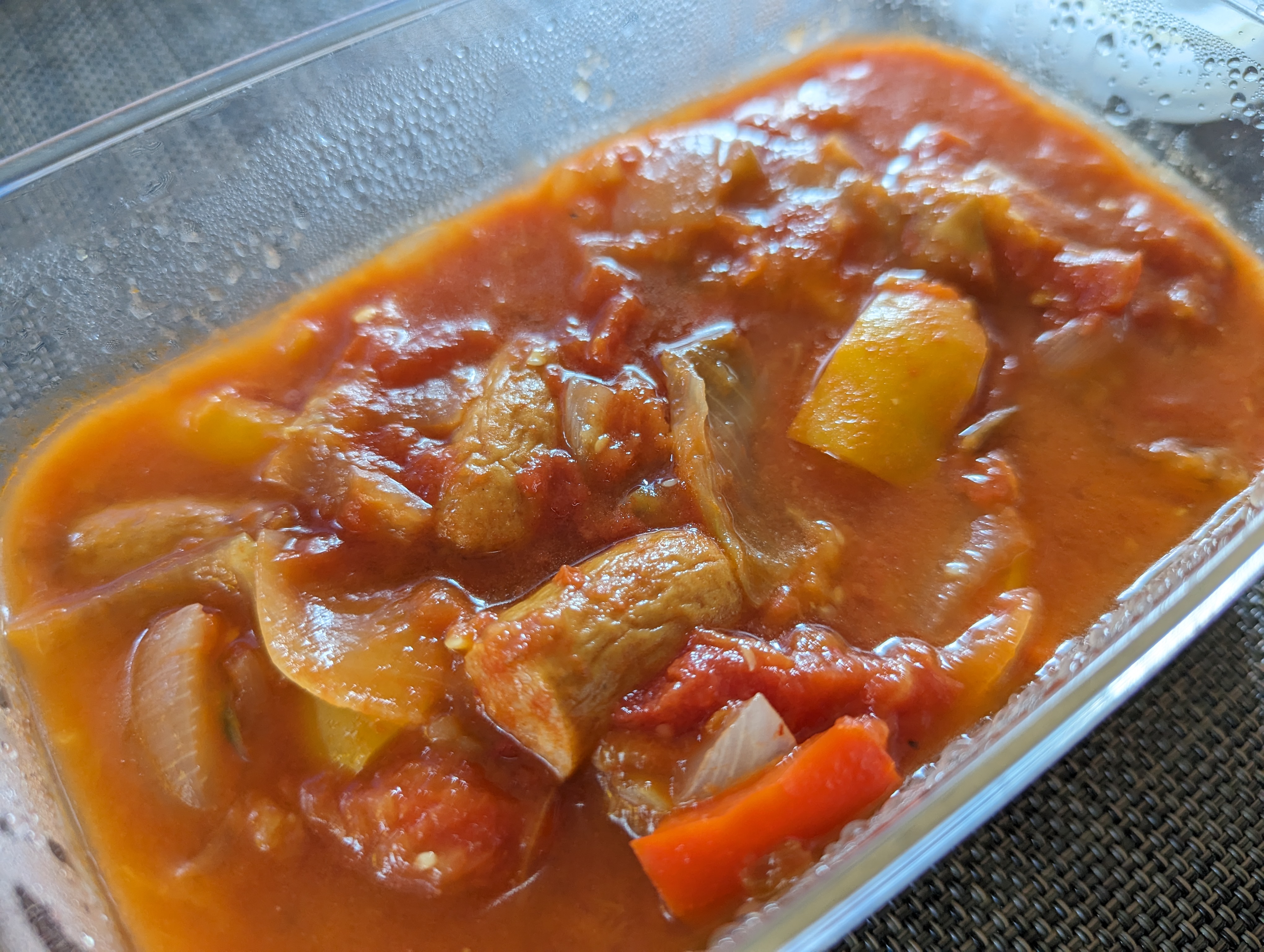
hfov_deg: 71.5
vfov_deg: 56.9
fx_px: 878
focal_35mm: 24
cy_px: 476
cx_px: 632
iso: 195
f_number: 1.85
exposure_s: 1/72.9
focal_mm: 6.81
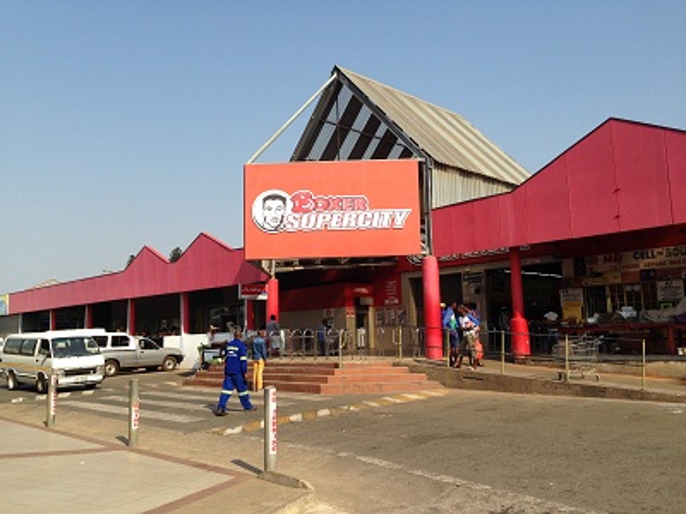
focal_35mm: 33
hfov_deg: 55.4
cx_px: 343
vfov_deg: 42.9
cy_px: 257
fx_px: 654
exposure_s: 1/1550
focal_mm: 4.12
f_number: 2.4
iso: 50
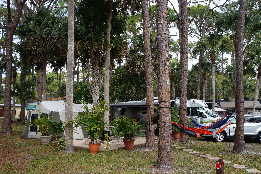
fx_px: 225
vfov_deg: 42.3
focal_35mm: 31
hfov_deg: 60.3
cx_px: 128
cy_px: 88
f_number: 10
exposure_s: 1/80
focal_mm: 20
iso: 100
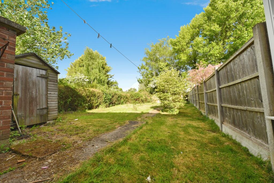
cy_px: 92
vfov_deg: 81.2
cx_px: 137
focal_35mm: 14
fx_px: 107
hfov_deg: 104.2
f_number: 8
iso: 200
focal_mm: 14
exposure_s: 1/250
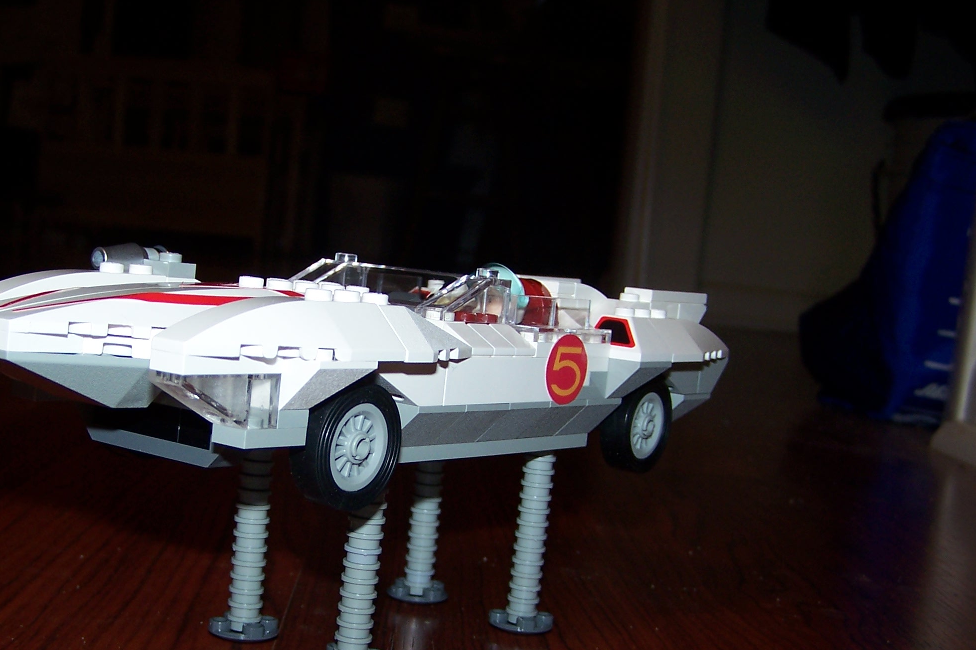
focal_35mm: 52
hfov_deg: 38.0
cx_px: 370
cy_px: 416
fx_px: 1410
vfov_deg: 25.9
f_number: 2.8
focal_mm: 6.3
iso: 80
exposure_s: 1/60
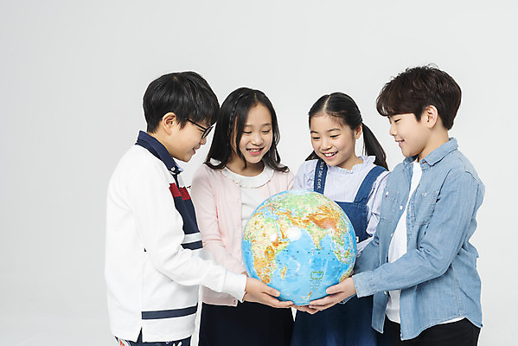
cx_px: 259
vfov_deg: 28.1
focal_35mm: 48
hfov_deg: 41.1
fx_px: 691
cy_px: 173
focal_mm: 48
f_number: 20
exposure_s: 1/125
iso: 100
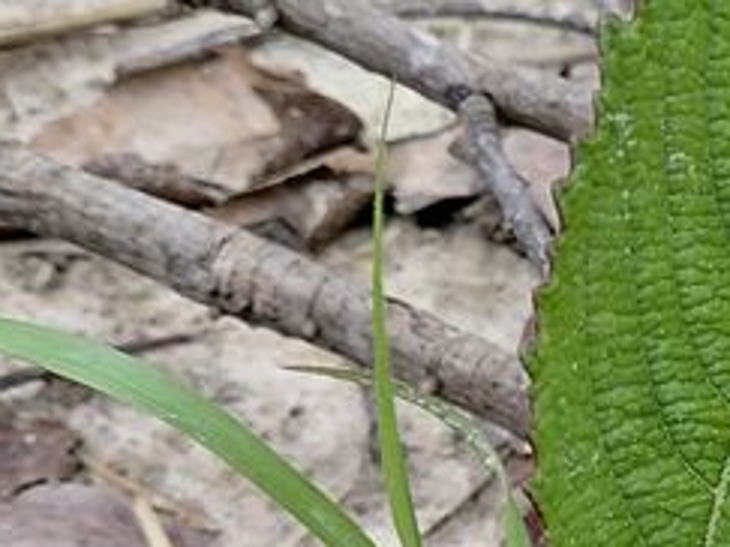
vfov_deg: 13.7
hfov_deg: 16.8
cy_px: 702
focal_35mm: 104
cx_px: 1167
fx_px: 2192
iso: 50
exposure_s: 1/718
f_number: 1.8
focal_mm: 4.69
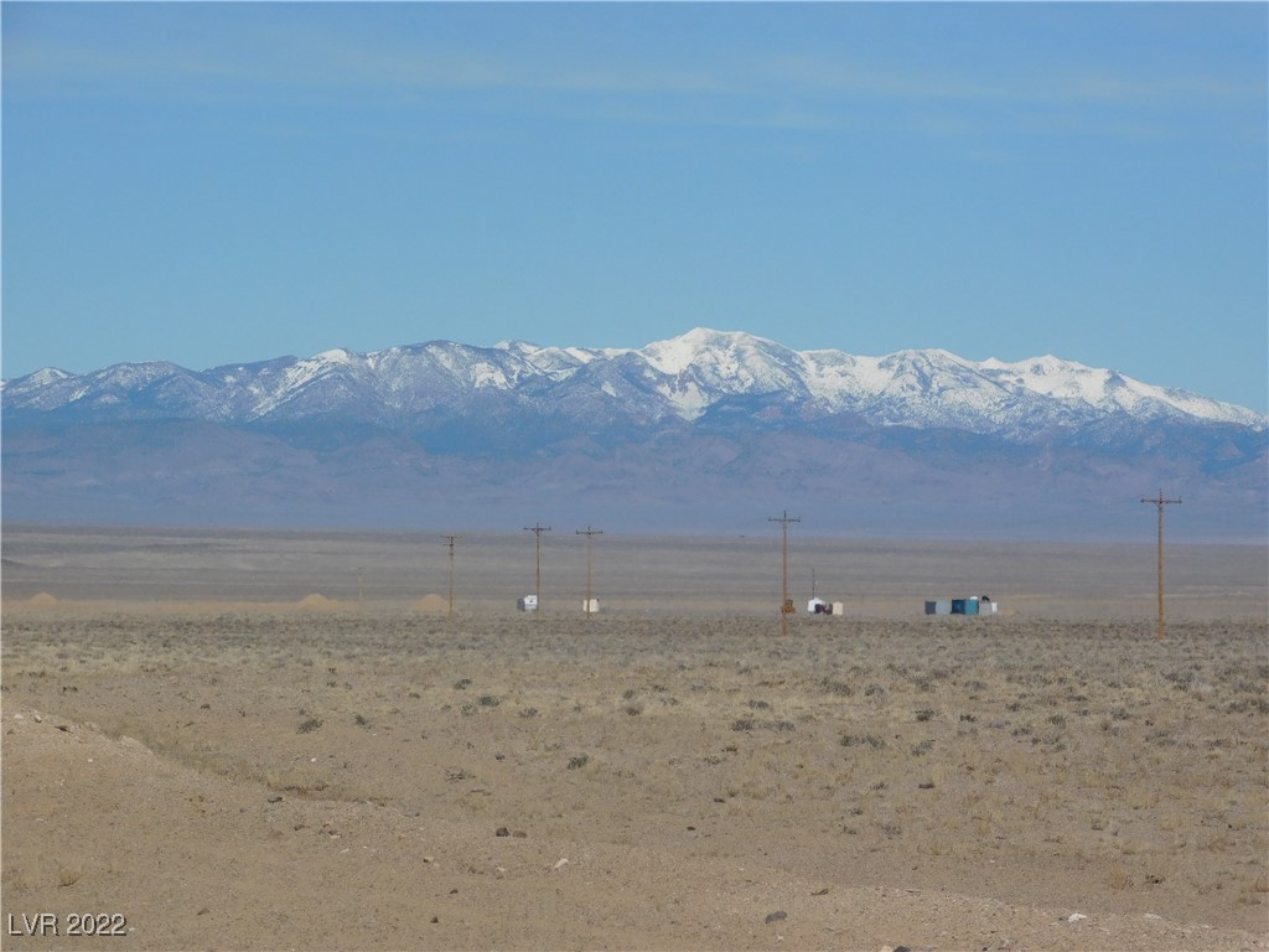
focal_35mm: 202
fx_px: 7405
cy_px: 476
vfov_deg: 7.4
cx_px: 634
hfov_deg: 9.8
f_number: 10.8
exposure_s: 1/400
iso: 125
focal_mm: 35.9
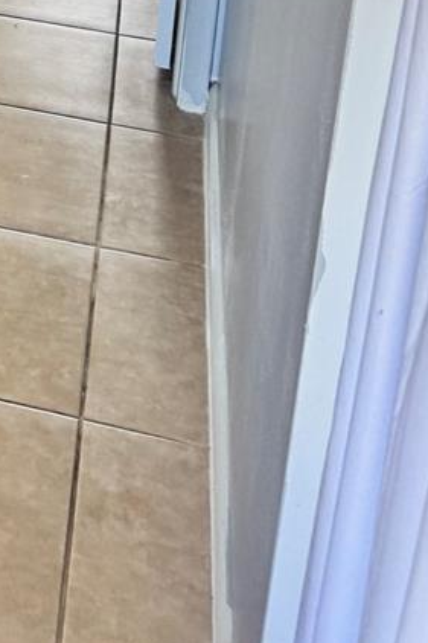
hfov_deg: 17.6
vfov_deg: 24.0
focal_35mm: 71
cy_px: -251
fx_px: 1267
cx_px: -175
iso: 125
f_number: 1.78
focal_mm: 6.76
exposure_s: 1/121
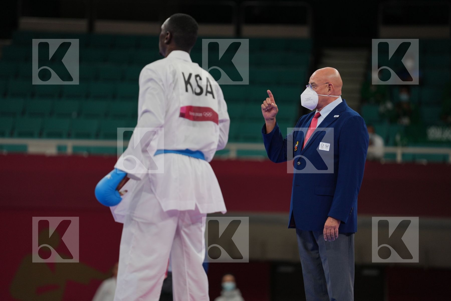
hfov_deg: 10.3
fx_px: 2505
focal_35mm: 200
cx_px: 226
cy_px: 150
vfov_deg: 6.9
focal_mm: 200
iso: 400
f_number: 2.8
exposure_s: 1/1000
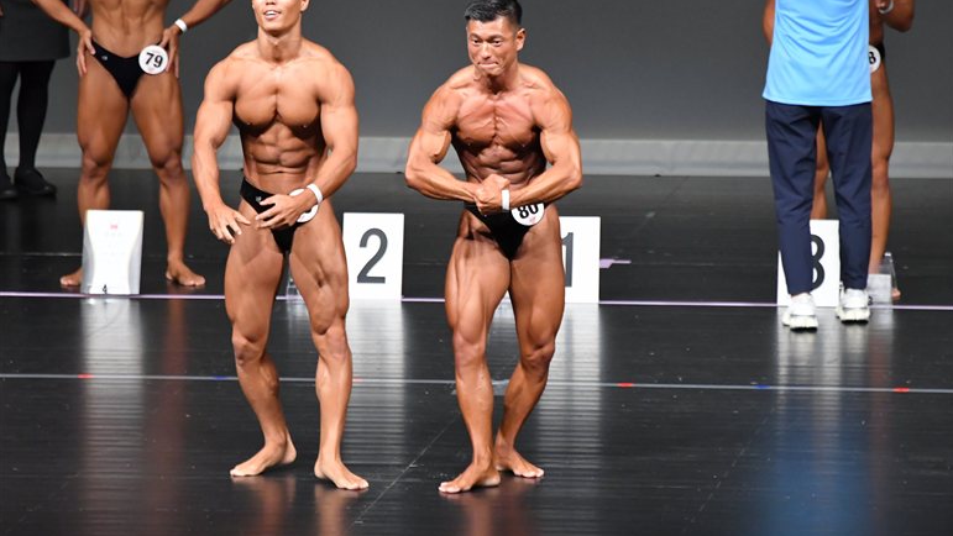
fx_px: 9175
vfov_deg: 3.3
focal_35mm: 363
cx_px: 478
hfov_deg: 5.9
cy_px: 237
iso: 5000
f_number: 5.6
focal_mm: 230
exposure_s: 1/400
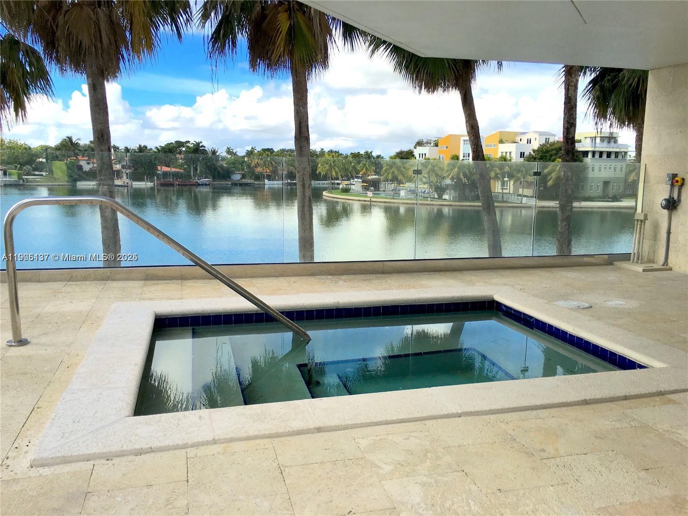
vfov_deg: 48.2
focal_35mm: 29
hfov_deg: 61.7
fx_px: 576
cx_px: 344
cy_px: 258
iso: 25
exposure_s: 1/1538
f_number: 2.2
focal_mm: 4.15
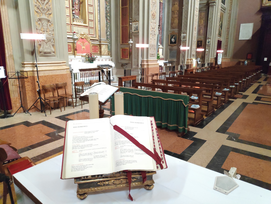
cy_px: 102
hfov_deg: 81.7
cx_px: 136
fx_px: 157
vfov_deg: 66.0
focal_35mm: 20
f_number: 1.9
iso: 5120
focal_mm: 3.94
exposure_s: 1/17
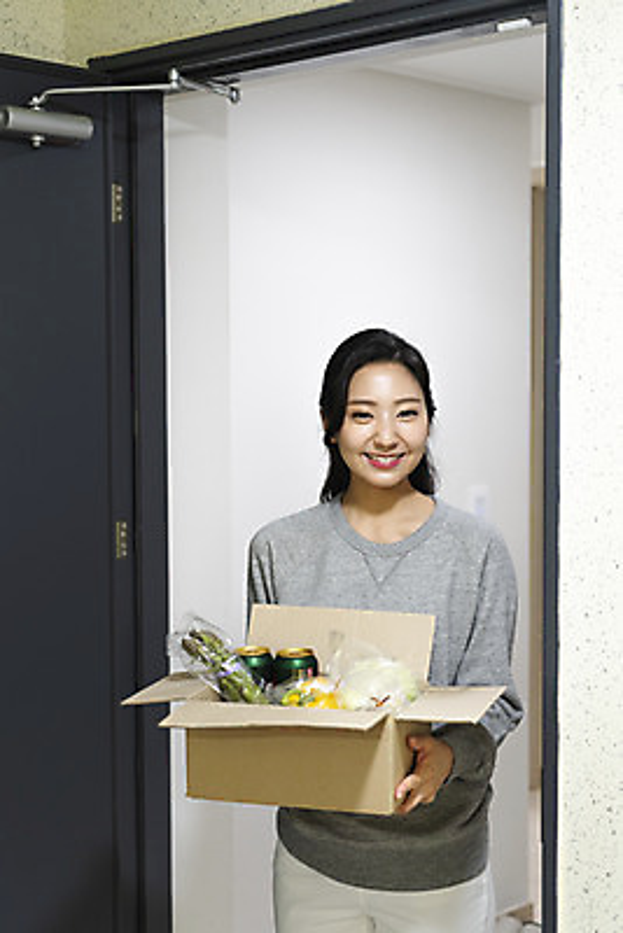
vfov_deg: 35.6
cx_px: 312
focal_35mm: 56
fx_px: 1452
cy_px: 466
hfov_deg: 24.2
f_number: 2.8
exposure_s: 1/125
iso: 800
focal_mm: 56
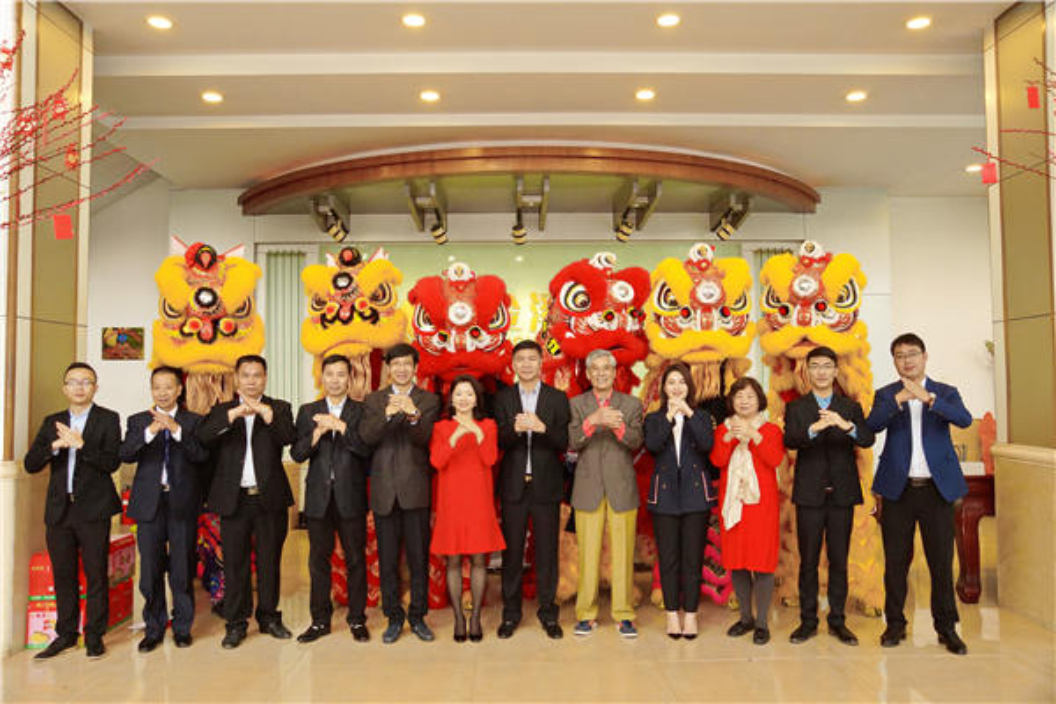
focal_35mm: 30
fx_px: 880
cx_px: 528
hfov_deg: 61.9
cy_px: 352
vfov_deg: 43.6
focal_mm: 20
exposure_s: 1/100
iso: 800
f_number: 5.6
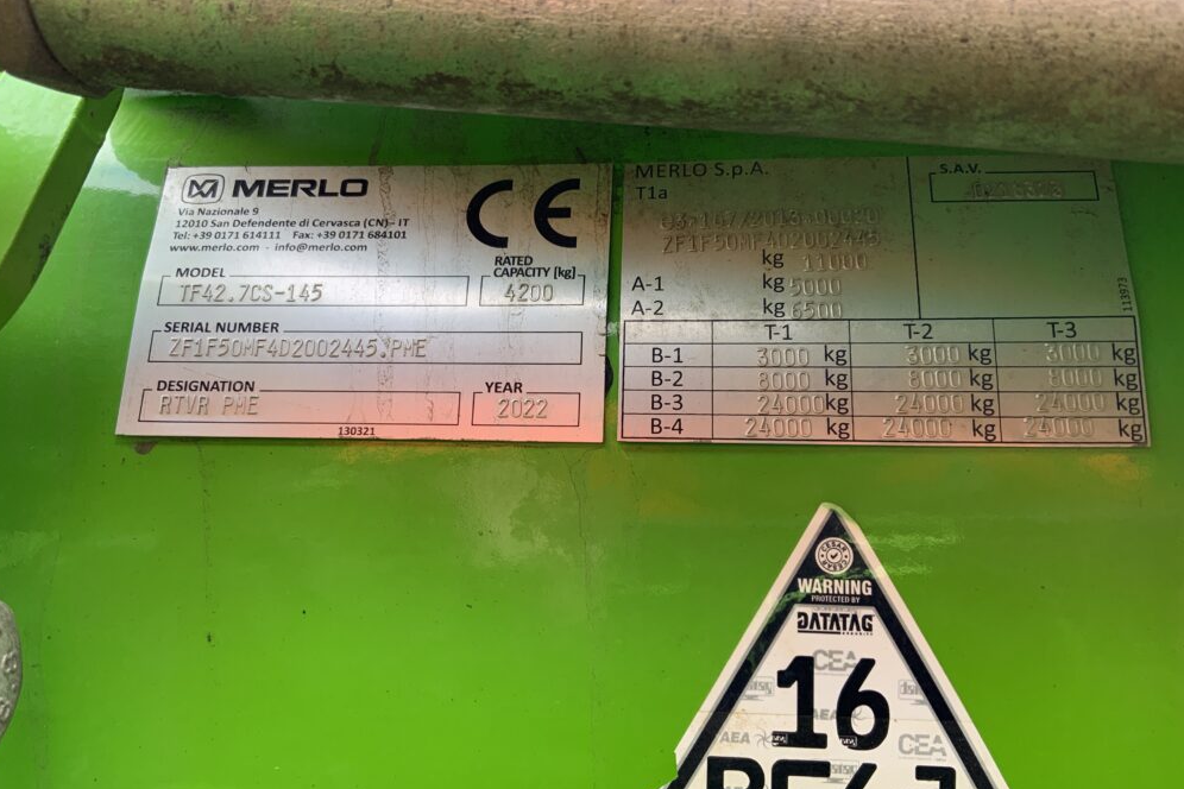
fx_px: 1019
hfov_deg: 60.3
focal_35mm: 31
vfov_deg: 42.3
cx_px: 577
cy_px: 433
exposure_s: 1/122
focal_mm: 3
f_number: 1.8
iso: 40
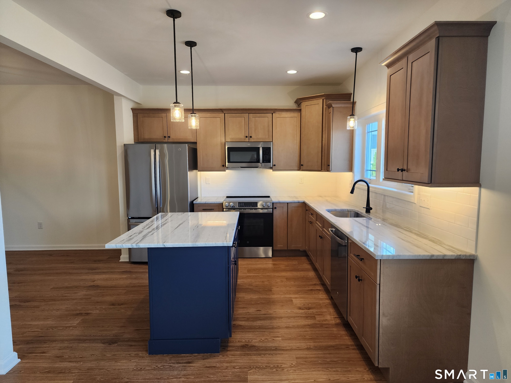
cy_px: 192
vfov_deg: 58.9
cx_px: 256
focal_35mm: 23
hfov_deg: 73.9
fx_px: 340
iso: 125
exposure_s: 1/120
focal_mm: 6.4
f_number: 1.8
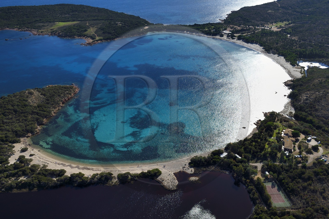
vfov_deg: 41.0
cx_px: 164
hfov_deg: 58.8
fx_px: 292
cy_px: 110
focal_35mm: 32
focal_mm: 32
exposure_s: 1/800
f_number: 11
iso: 320
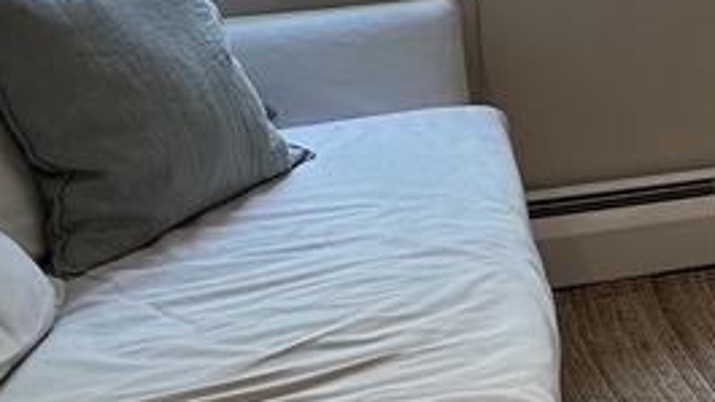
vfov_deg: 11.7
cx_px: 1263
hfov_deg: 17.4
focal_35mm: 101
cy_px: -127
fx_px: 1915
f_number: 1.78
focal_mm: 6.86
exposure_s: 1/120
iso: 100
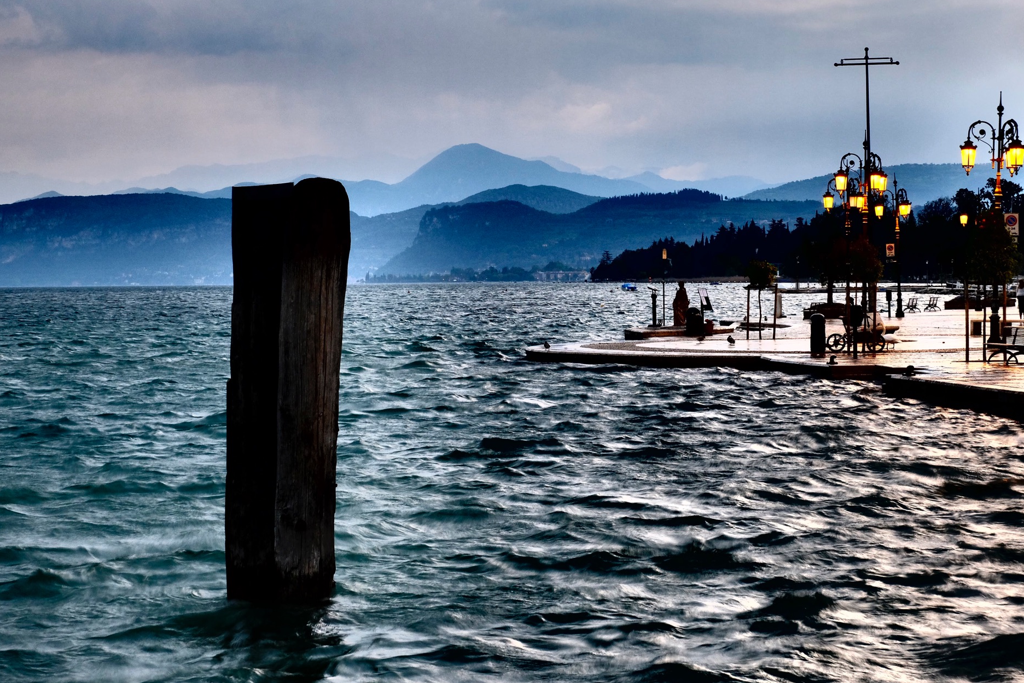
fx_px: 2474
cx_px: 556
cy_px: 325
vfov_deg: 15.7
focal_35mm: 87
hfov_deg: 23.4
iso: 800
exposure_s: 1/7
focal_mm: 50
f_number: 13
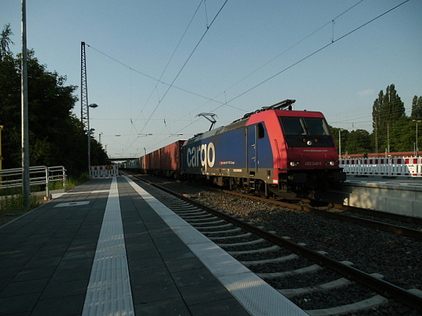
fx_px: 293
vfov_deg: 56.8
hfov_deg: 71.6
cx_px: 211
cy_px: 158
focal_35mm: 24
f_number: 3.3
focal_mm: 4.4
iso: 100
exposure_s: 1/980
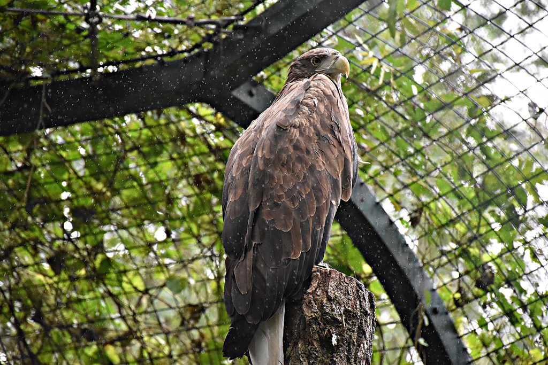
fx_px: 3197
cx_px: 274
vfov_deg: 6.5
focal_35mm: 210
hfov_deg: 9.8
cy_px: 182
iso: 4500
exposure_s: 1/500
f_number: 5.6
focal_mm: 140
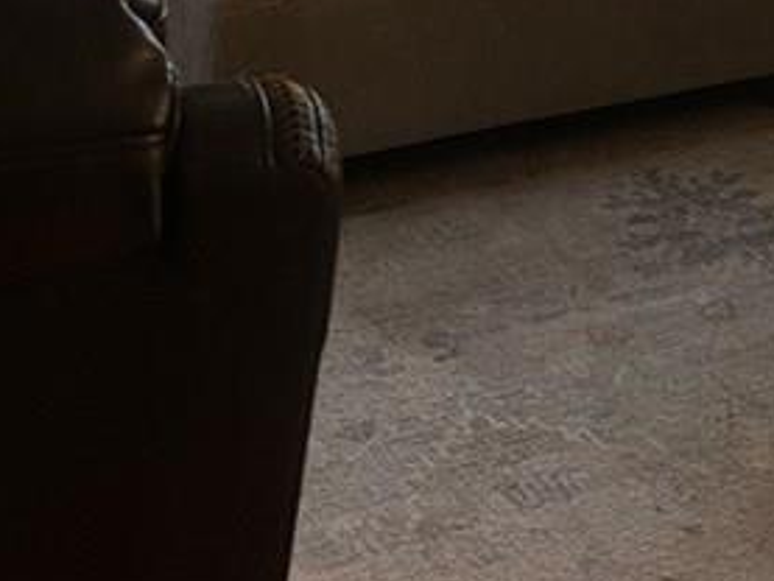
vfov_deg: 10.9
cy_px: -698
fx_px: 2684
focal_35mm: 120
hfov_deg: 16.3
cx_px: 567
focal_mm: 5.7
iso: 80
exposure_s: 1/60
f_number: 1.5
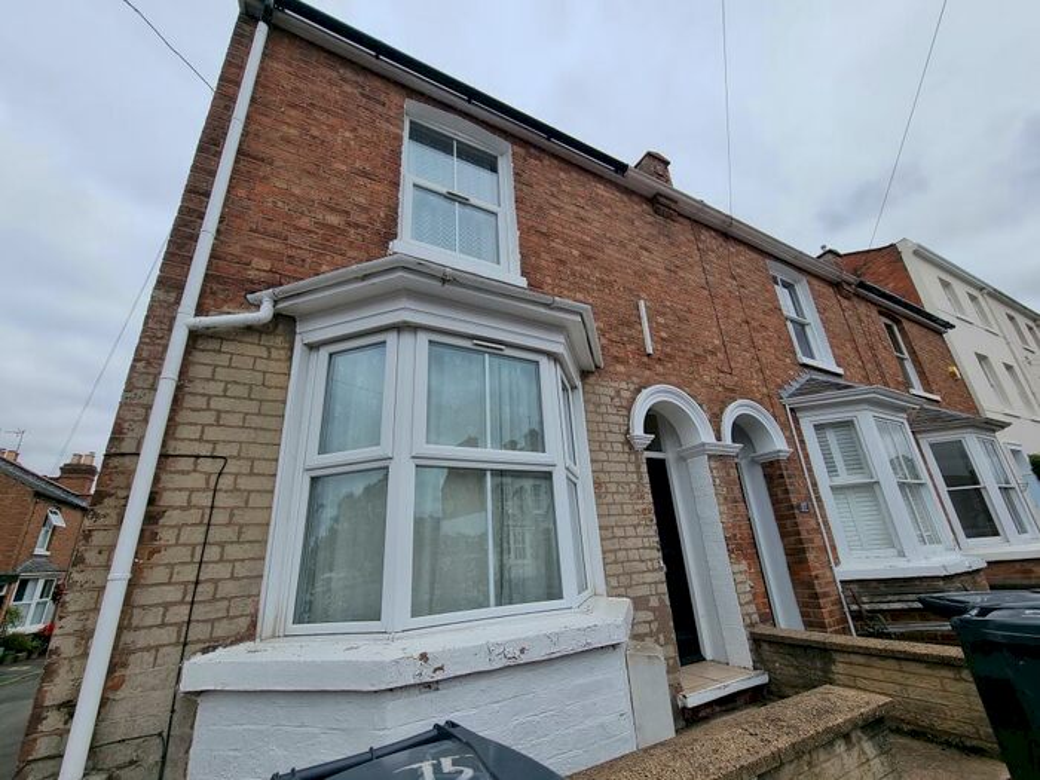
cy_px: 390
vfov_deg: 89.9
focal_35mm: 13
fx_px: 391
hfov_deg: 106.2
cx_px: 520
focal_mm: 2.2
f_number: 2.2
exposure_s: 1/1592
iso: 50
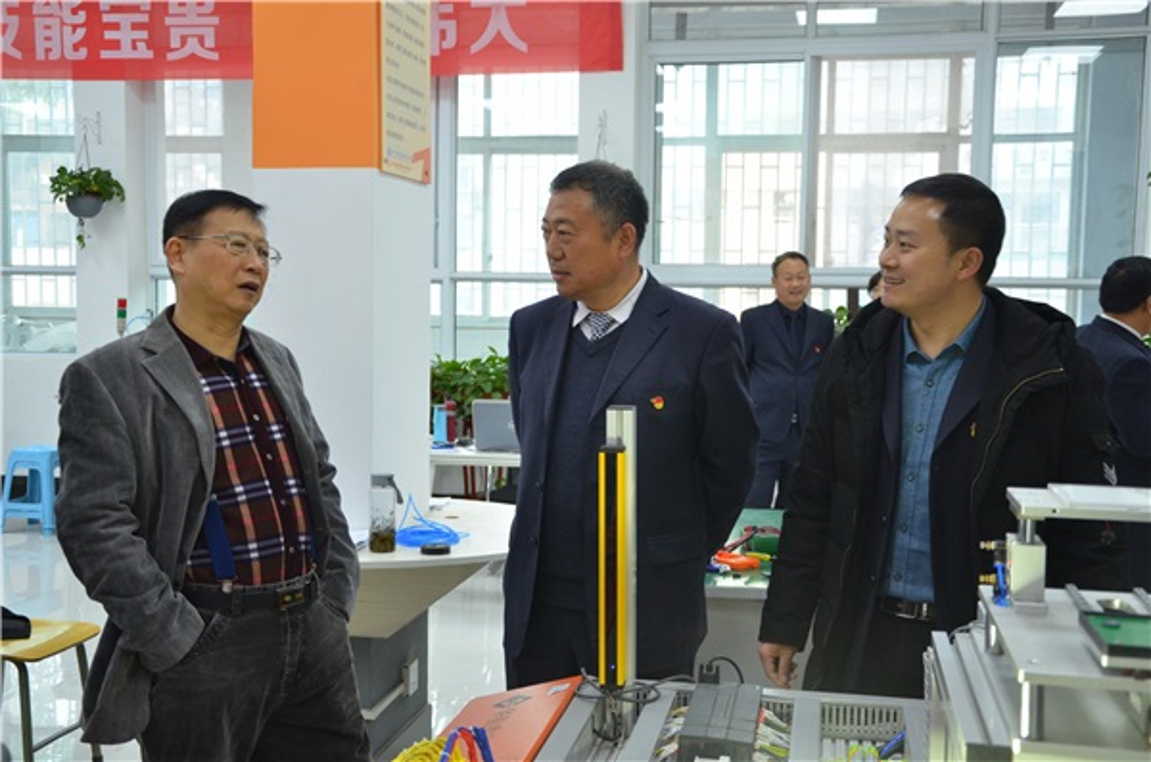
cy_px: 381
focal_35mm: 42
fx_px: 1340
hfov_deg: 46.5
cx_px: 576
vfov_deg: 31.7
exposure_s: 1/50
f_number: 4
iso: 800
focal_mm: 28
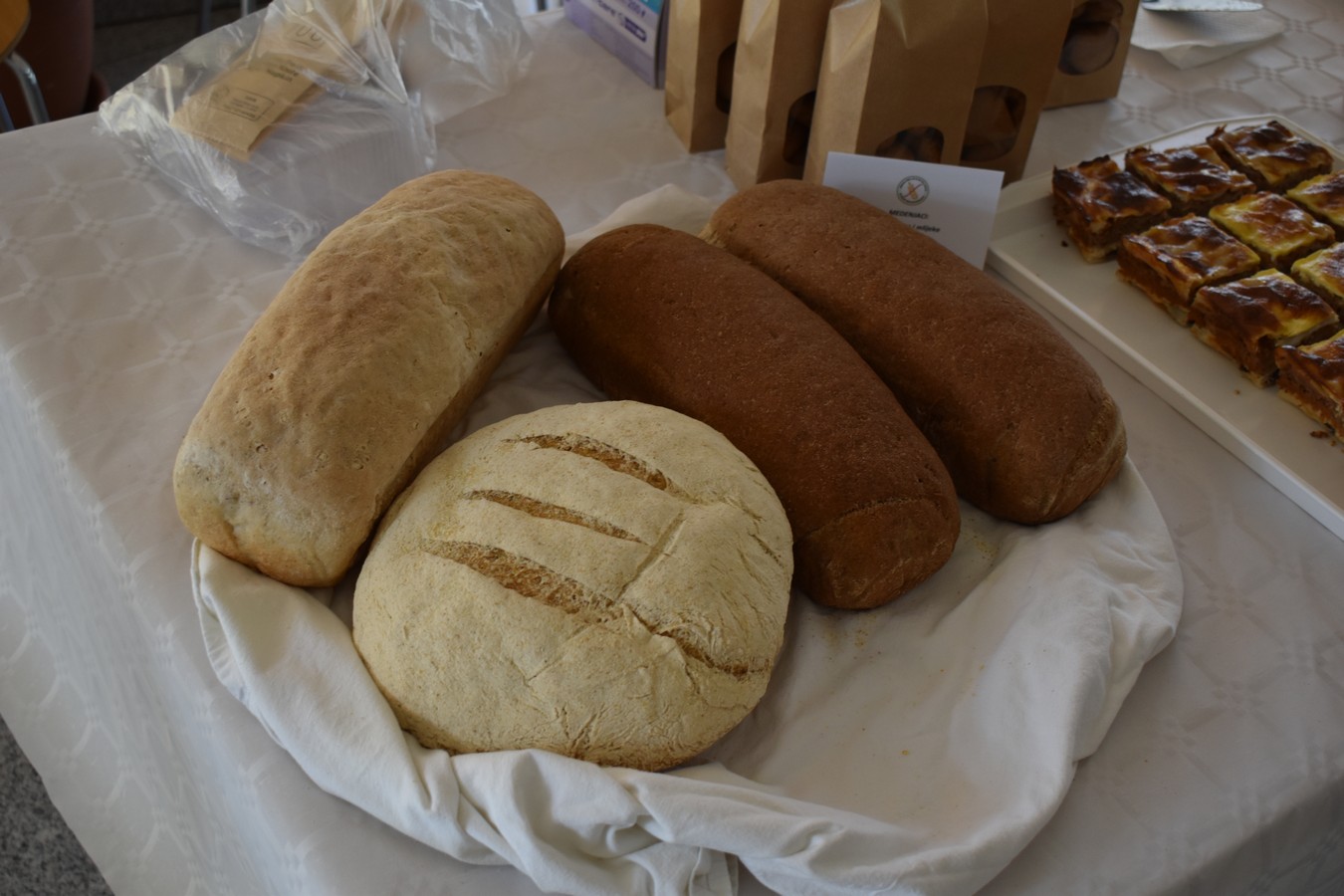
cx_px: 672
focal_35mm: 45
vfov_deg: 29.9
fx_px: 1680
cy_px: 448
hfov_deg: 43.6
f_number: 5.6
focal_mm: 30
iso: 500
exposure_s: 1/60
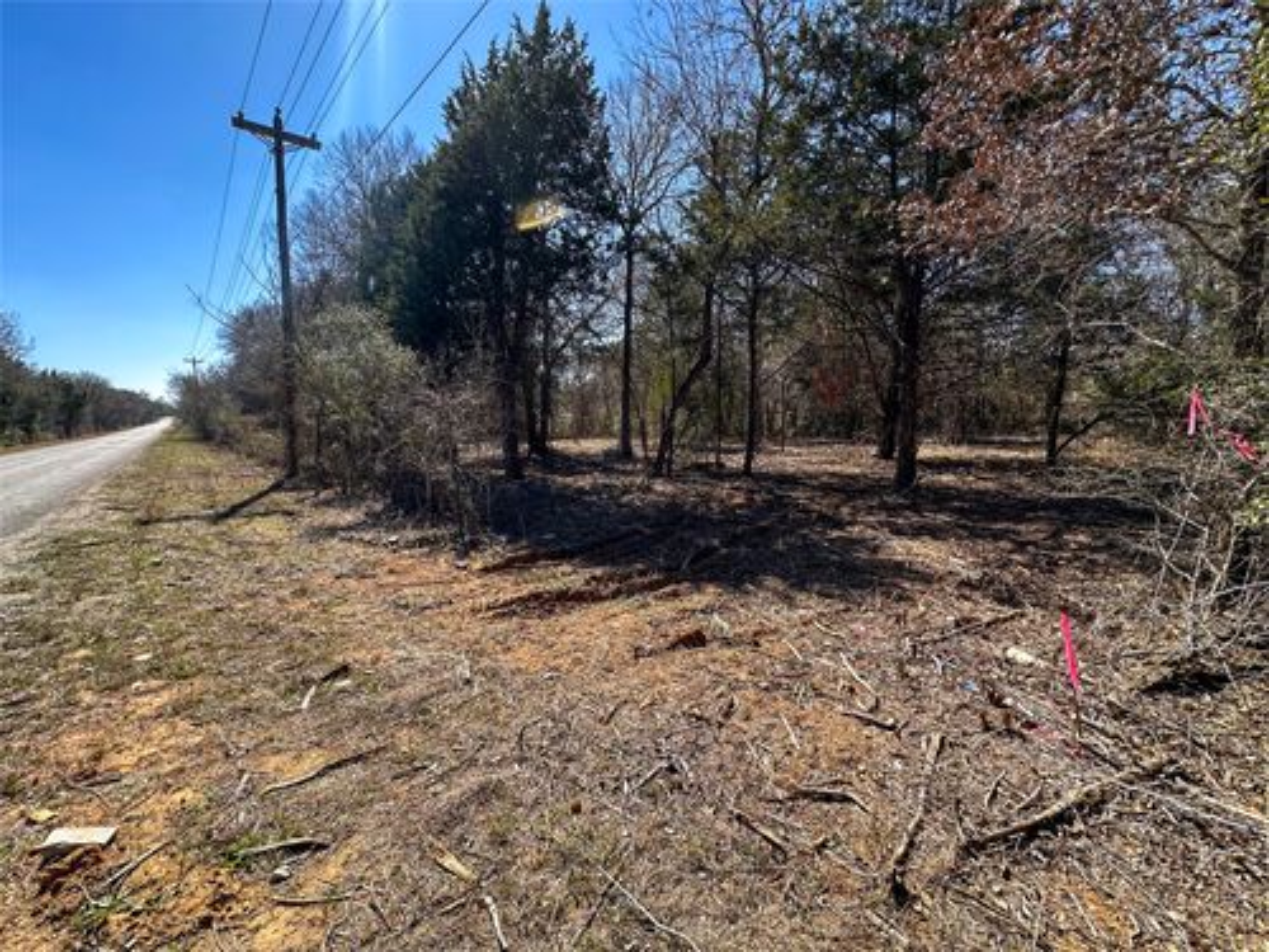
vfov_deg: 85.7
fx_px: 513
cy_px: 476
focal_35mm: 14
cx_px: 634
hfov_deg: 102.1
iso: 40
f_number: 2.2
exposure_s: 1/750
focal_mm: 2.22
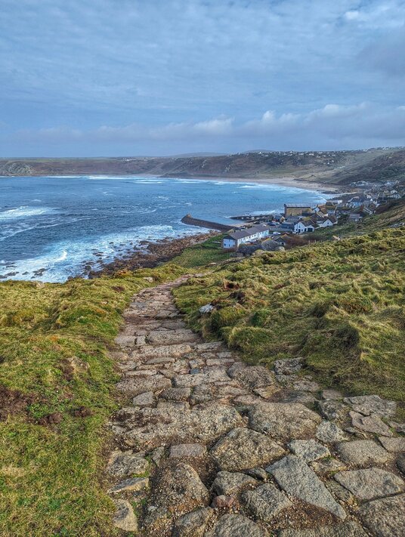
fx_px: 373
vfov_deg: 71.5
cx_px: 202
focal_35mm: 24
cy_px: 268
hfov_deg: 57.0
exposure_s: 1/1167
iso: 49
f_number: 1.85
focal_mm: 6.81
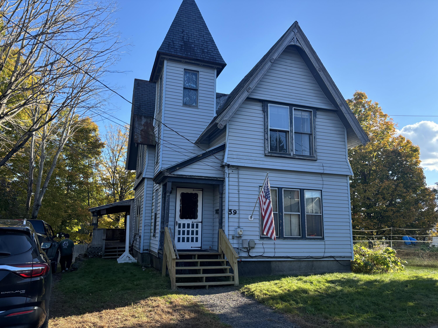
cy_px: 164
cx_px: 219
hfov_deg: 67.3
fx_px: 329
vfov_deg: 53.1
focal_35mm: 26
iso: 50
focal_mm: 5.96
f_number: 1.6
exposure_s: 1/918
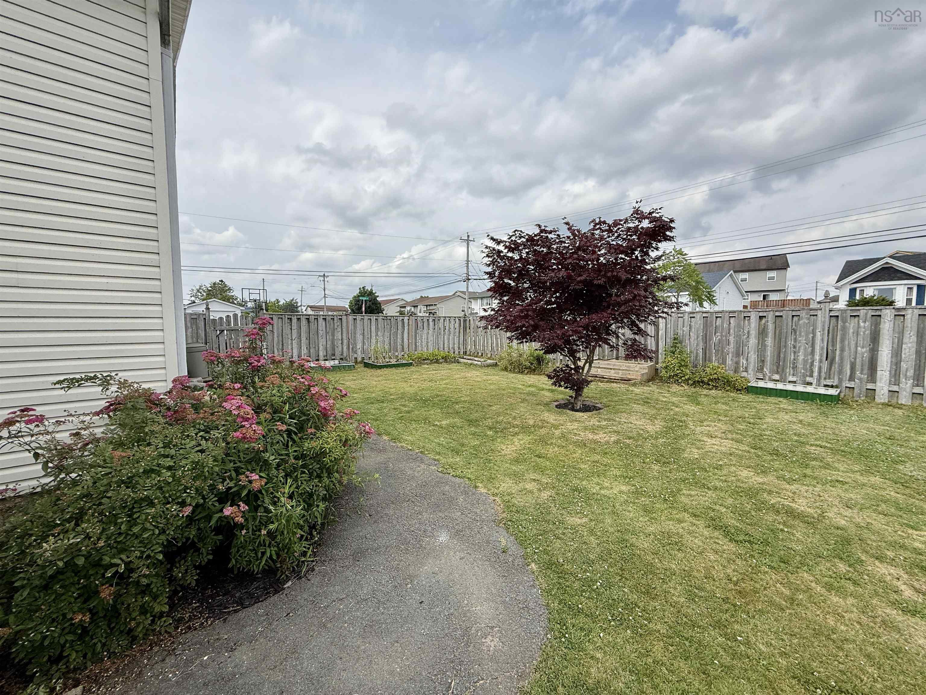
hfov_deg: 102.1
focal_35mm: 14
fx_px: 375
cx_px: 463
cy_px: 348
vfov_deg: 85.7
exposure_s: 1/1795
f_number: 2.2
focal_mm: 2.22
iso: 50
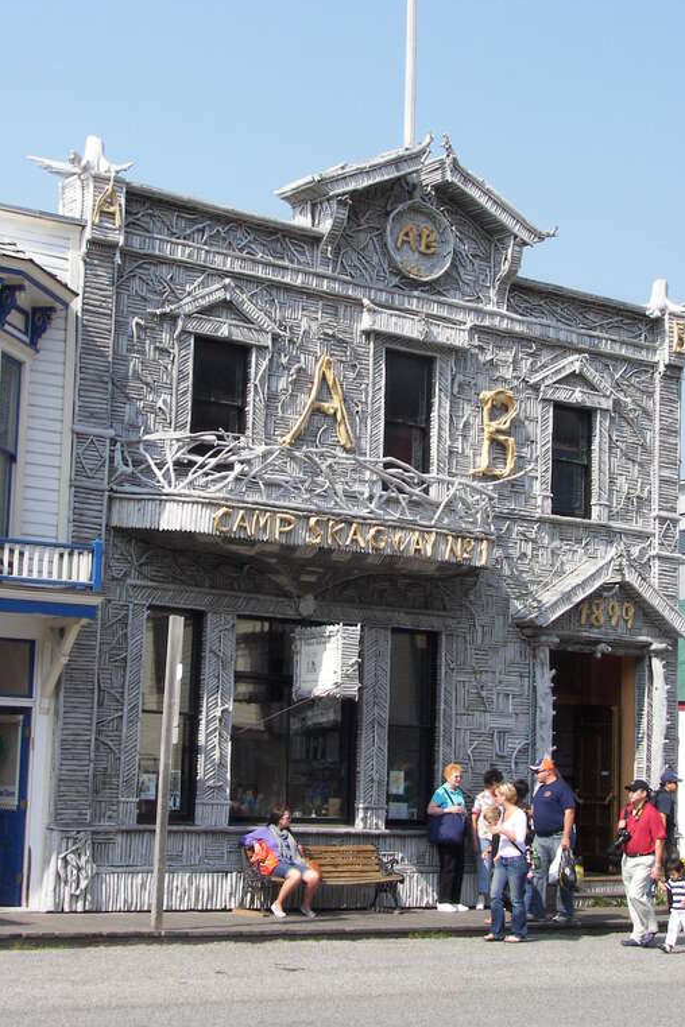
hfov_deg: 20.9
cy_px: 511
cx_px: 344
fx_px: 1855
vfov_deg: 31.0
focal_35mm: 65
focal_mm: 10.3
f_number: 5.6
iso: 125
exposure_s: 1/400
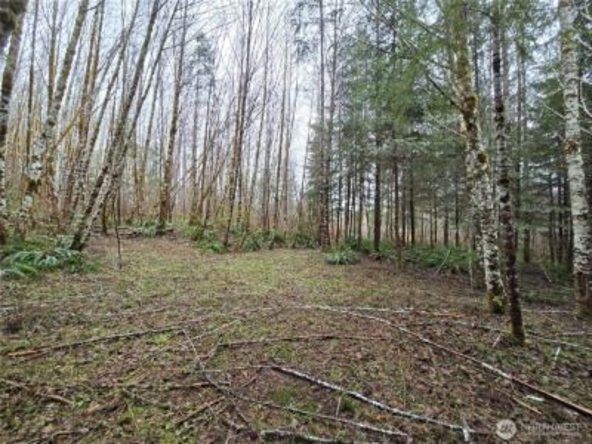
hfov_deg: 106.2
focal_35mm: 13
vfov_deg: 89.9
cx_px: 296
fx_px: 222
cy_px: 222
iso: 64
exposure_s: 1/60
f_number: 2.2
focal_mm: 2.2
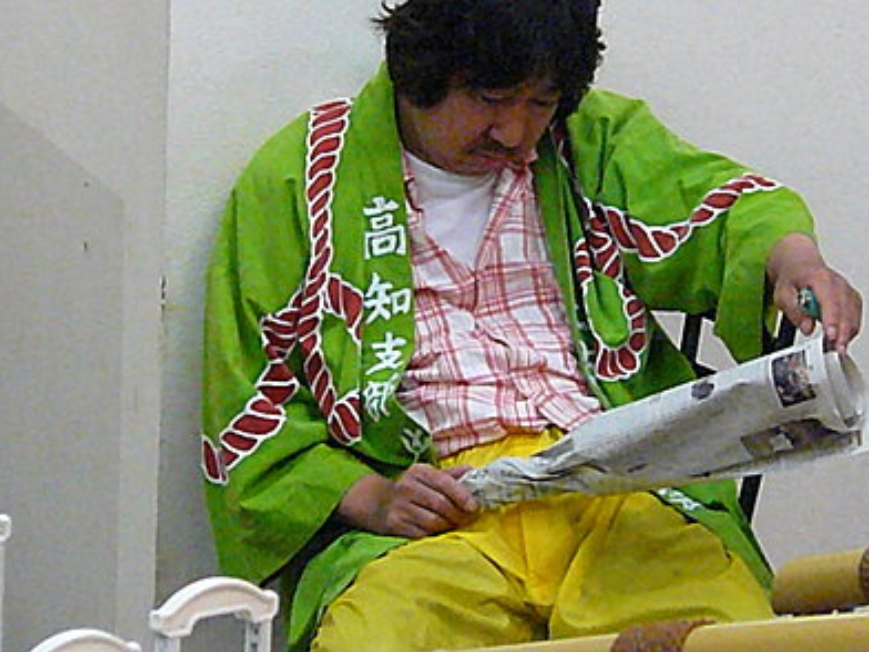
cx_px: 514
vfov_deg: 3.9
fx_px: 9489
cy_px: 238
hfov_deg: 5.2
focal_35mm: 378
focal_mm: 49.3
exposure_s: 1/125
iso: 3200
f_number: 4
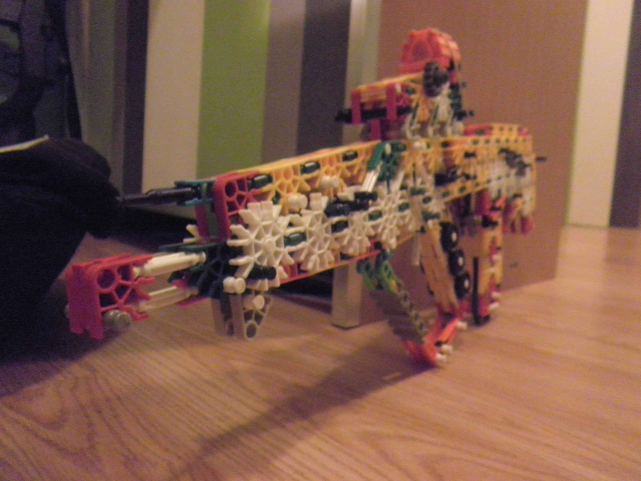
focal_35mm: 26
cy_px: 240
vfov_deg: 53.1
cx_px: 320
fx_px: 481
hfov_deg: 67.3
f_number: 2.6
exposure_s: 1/4
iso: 800
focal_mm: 4.7
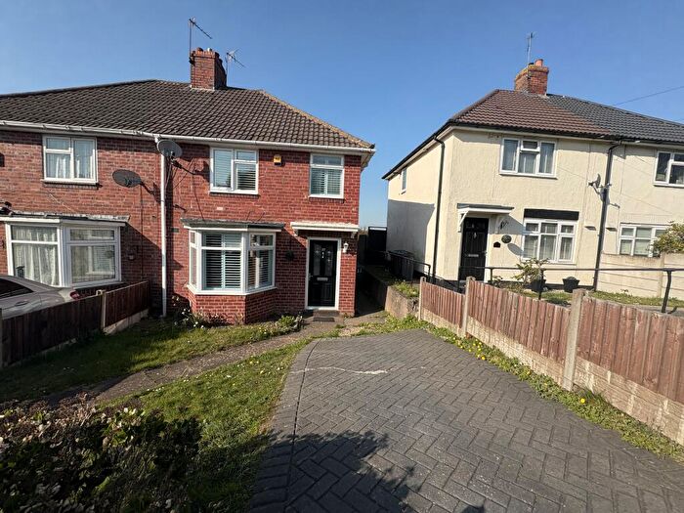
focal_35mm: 14
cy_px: 256
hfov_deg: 102.1
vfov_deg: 85.7
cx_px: 342
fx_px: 277
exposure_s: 1/1637
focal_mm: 2.22
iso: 50
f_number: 2.2
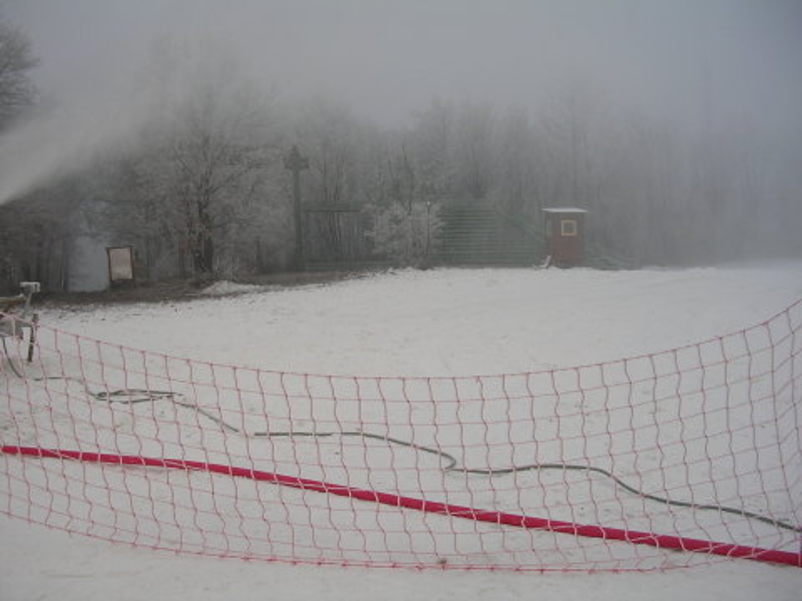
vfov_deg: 37.7
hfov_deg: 49.0
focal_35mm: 38
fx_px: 880
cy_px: 300
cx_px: 401
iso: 50
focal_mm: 5.8
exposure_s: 1/185
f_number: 2.8
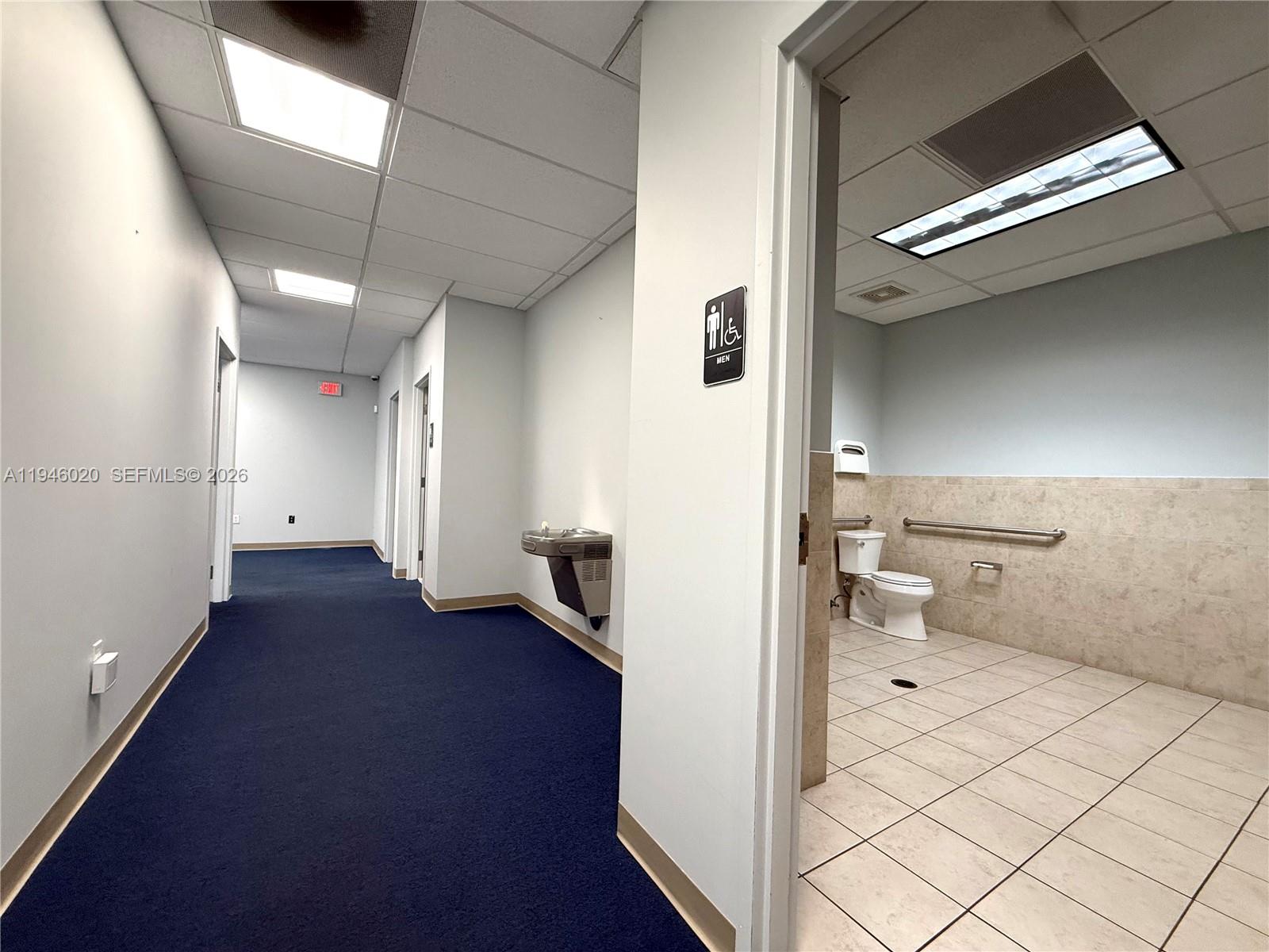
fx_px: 513
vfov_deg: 85.7
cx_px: 634
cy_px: 476
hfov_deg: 102.1
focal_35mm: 14
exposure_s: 1/120
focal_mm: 2.22
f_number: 2.2
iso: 250
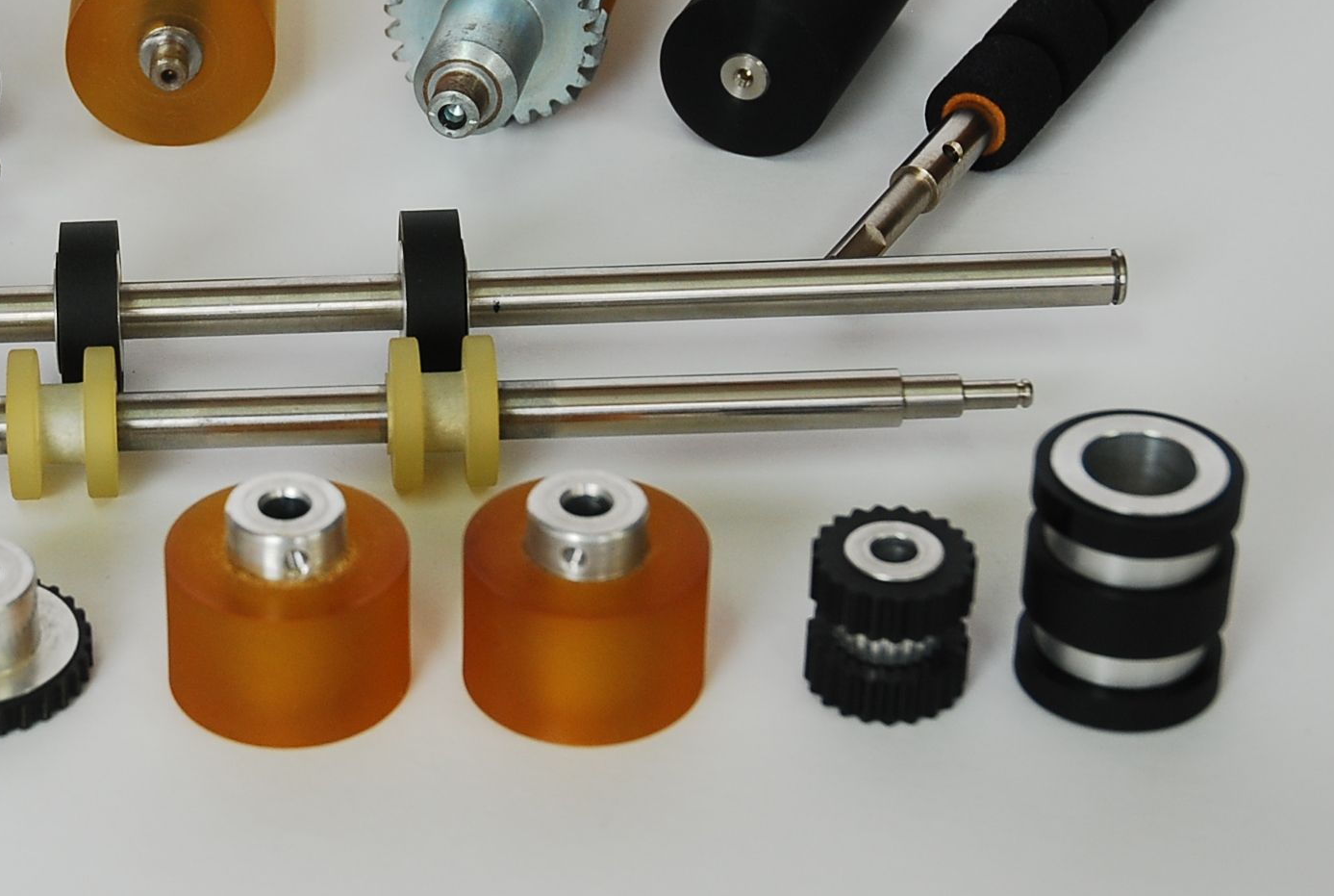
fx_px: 4419
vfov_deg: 11.6
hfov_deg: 17.0
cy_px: 301
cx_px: 198
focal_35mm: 119
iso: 200
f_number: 5.6
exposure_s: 1/80
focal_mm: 38
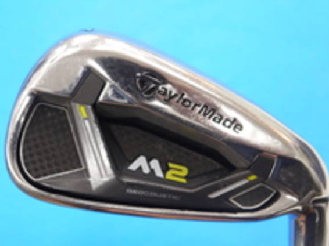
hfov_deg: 20.6
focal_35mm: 95
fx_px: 903
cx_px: 144
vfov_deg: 15.5
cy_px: 117
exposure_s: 1/50
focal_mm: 42
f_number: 5.6
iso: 800
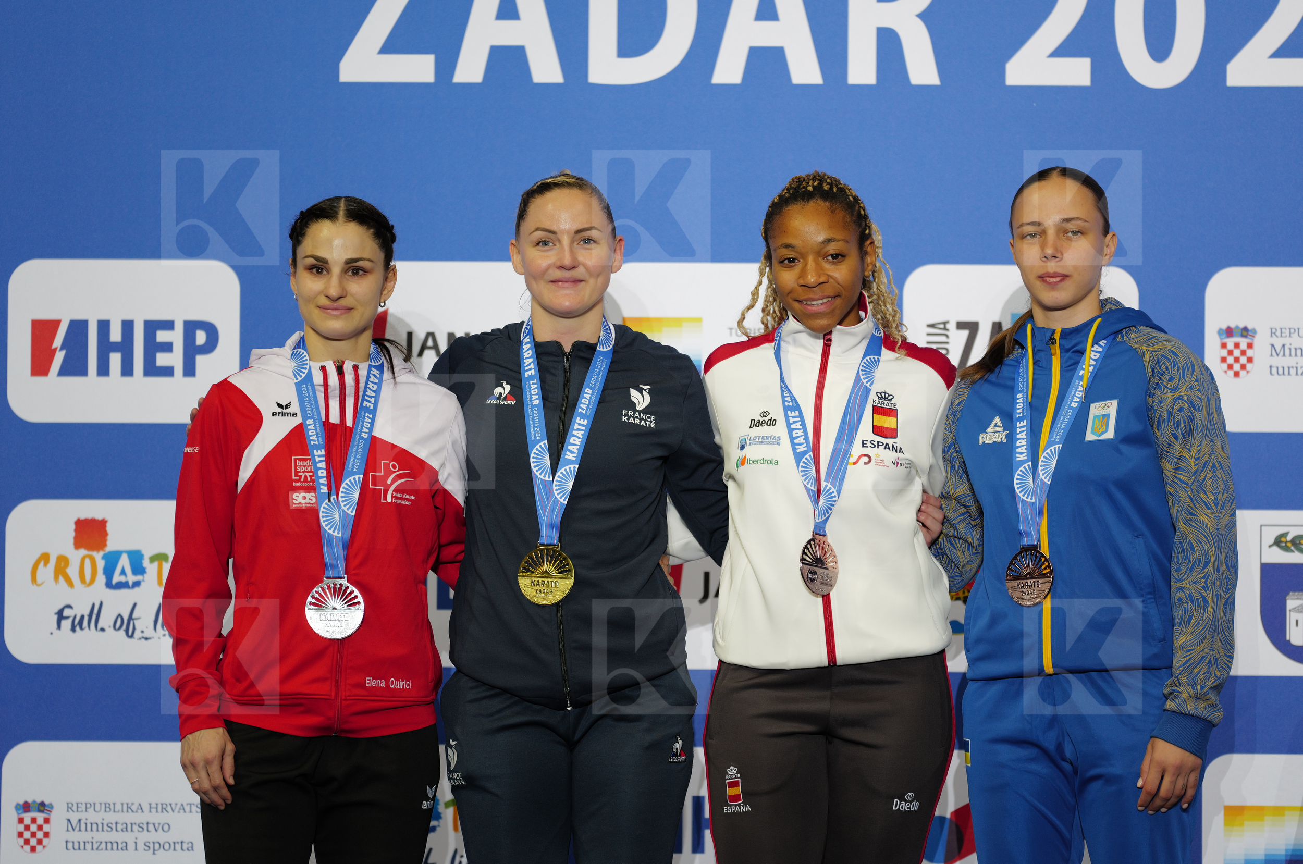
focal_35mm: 200
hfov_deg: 10.3
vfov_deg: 6.8
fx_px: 7227
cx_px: 652
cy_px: 432
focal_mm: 200
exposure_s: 1/250
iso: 800
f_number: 2.8
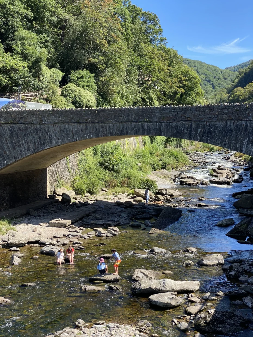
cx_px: 126
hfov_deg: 28.0
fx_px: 507
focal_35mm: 52
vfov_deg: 36.8
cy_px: 168
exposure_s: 1/600
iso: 20
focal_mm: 6
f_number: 2
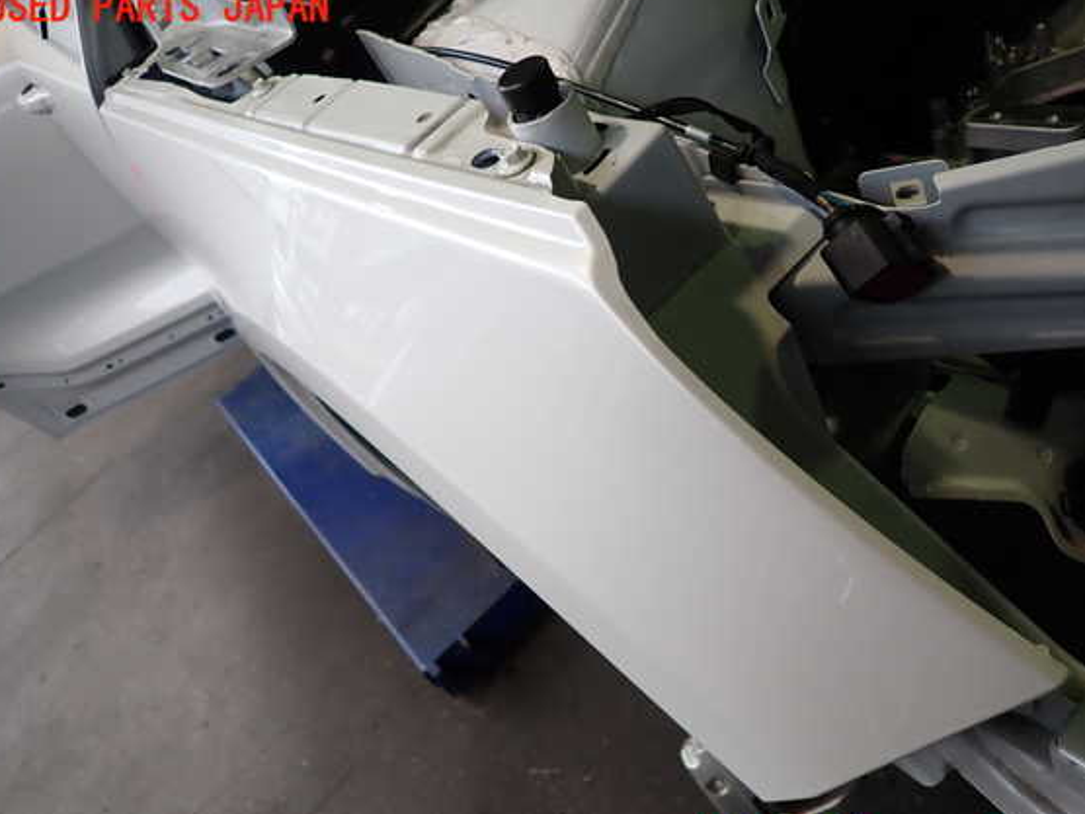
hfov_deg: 65.3
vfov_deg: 51.3
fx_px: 846
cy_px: 424
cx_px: 560
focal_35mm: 27
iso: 160
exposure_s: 1/125
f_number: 2
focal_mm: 4.5
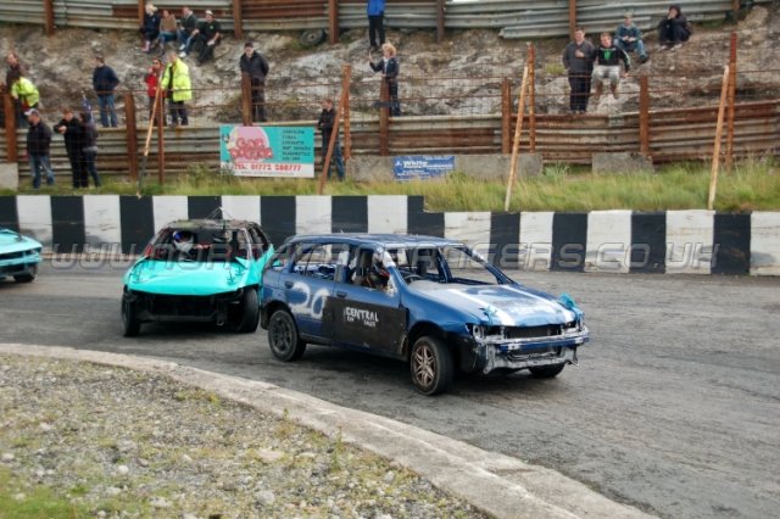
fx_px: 1299
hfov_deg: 33.4
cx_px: 390
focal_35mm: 60
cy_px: 260
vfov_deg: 22.6
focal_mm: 40
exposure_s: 1/800
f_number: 4.8
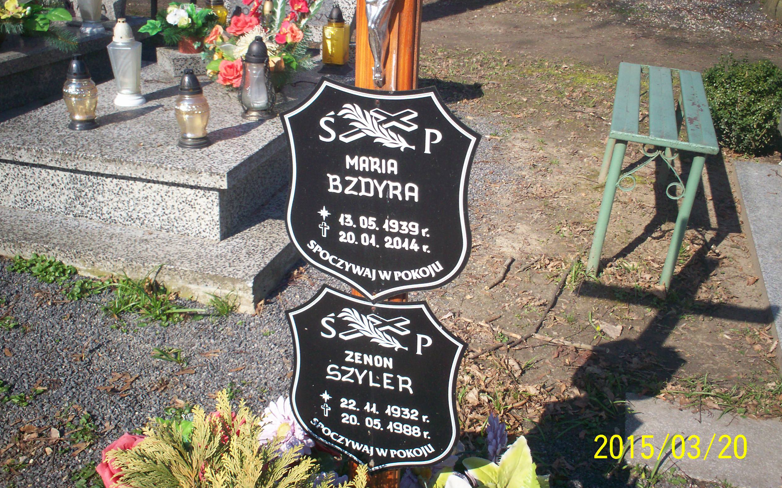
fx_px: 831
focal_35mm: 39
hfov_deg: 50.4
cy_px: 226
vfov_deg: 32.7
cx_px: 388
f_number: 4.5
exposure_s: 1/257
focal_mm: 6
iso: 100
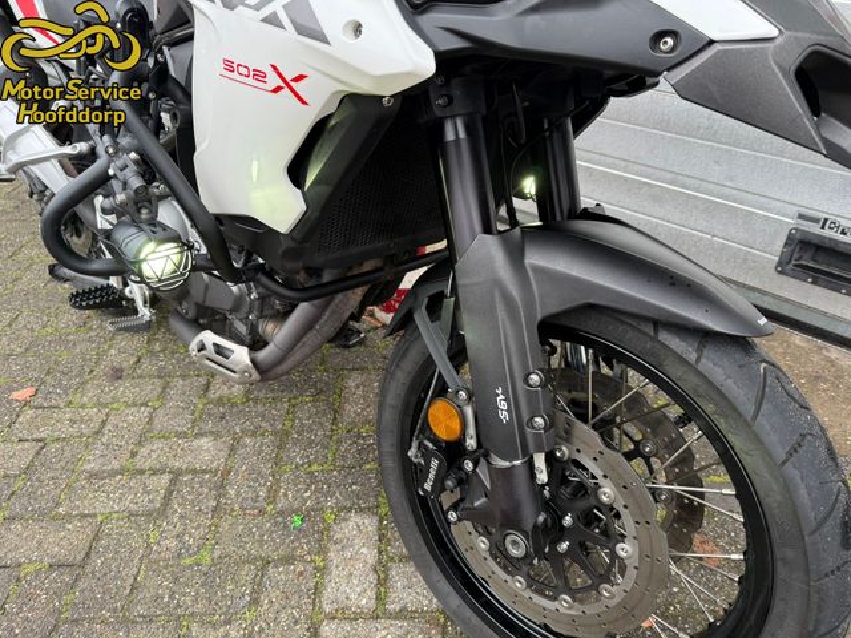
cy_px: 319
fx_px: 590
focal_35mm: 24
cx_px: 426
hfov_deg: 71.6
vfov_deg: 56.8
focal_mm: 6.76
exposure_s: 1/147
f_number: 1.78
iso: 125
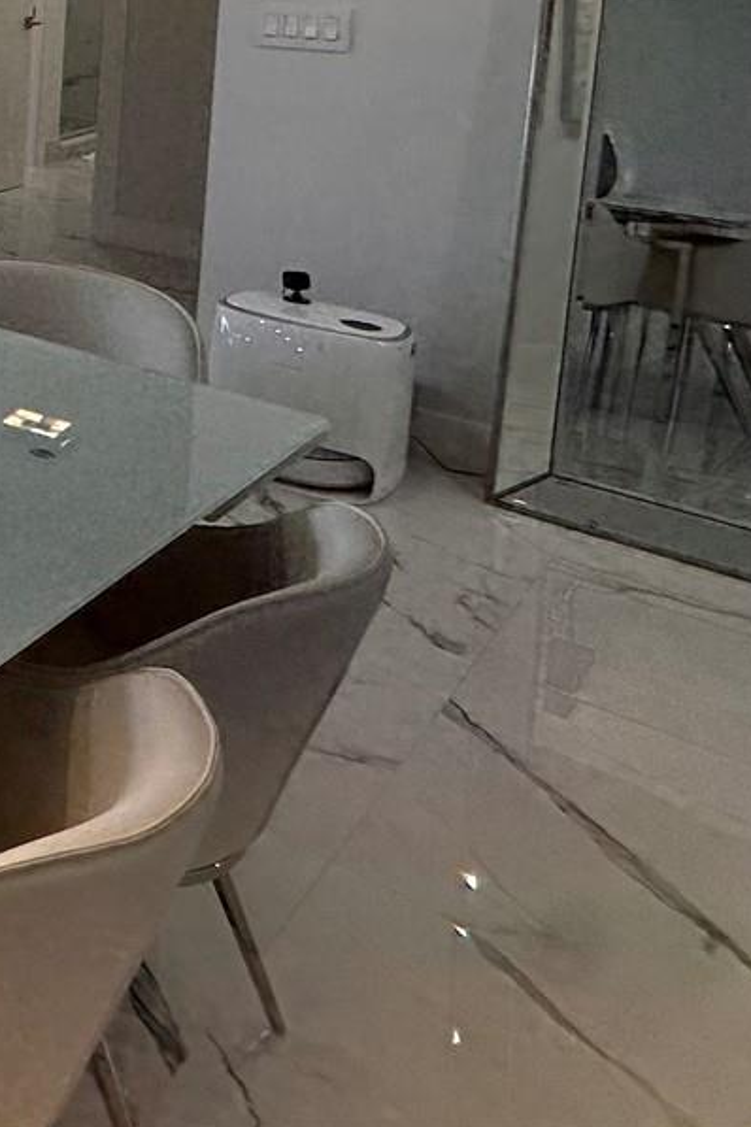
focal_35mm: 39
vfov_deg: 42.7
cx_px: -736
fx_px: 1220
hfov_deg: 19.5
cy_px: 0
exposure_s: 1/137
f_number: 2.2
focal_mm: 2.22
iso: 40
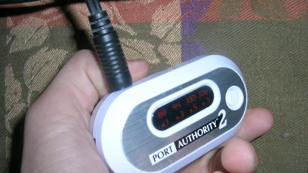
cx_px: 152
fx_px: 319
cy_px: 113
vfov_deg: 30.2
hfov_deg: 51.6
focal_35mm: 39
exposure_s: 1/60.1
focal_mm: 5.4
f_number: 4.8
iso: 50
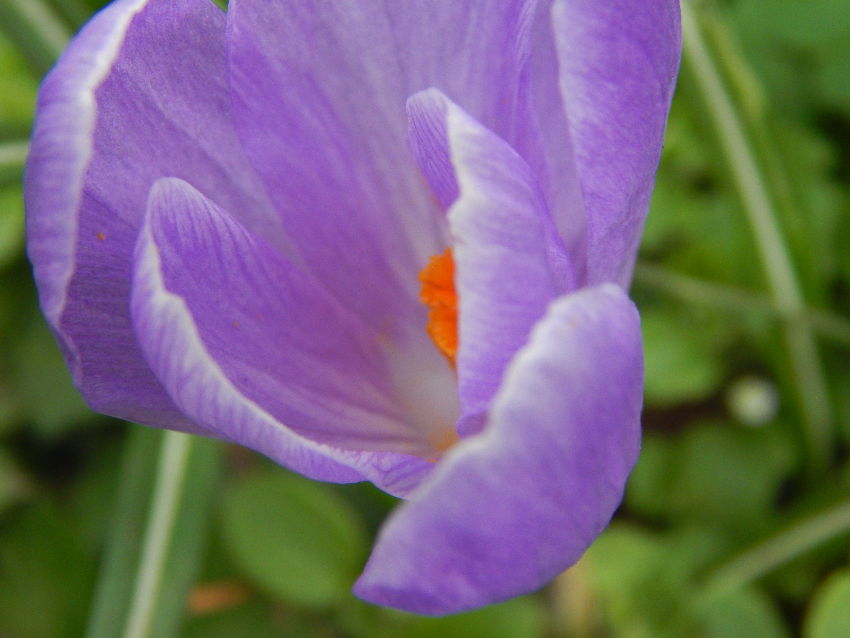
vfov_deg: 14.1
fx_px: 2578
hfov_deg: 18.7
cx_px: 425
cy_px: 319
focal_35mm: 105
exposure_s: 1/250
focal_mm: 18.7
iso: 400
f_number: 4.5
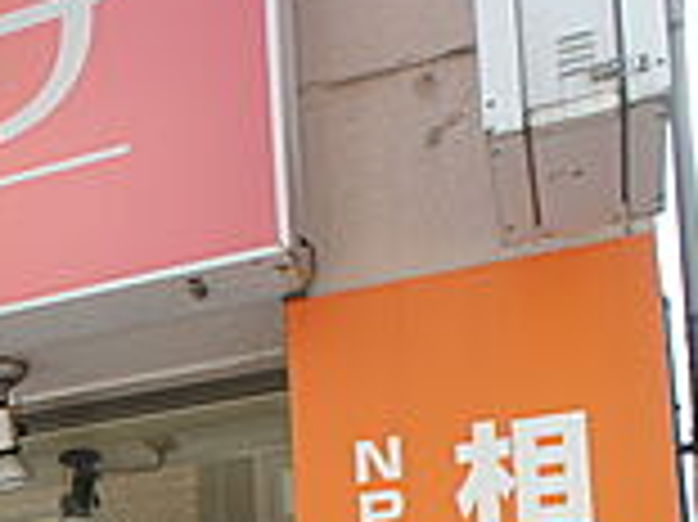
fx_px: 1914
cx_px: -302
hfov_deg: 18.6
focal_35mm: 95
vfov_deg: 14.5
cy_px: 783
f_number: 5
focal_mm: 16
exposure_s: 1/250
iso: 200
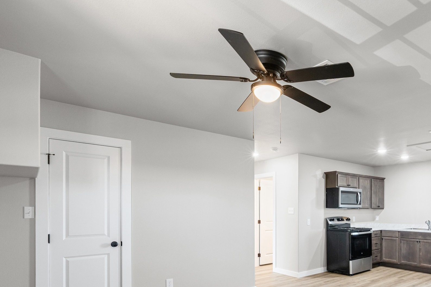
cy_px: 217
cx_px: 314
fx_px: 275
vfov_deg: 52.5
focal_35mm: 23
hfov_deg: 71.8
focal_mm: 14
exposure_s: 1/6
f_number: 11
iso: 640
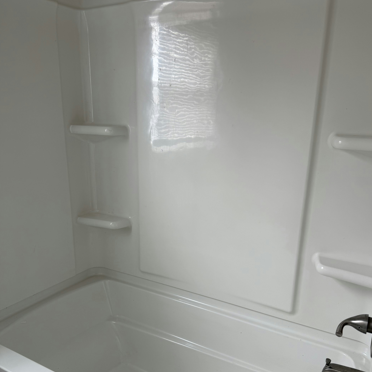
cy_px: 226
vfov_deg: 55.2
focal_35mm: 29
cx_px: 189
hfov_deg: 55.6
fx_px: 353
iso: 50
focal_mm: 6.76
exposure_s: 1/133
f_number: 1.78
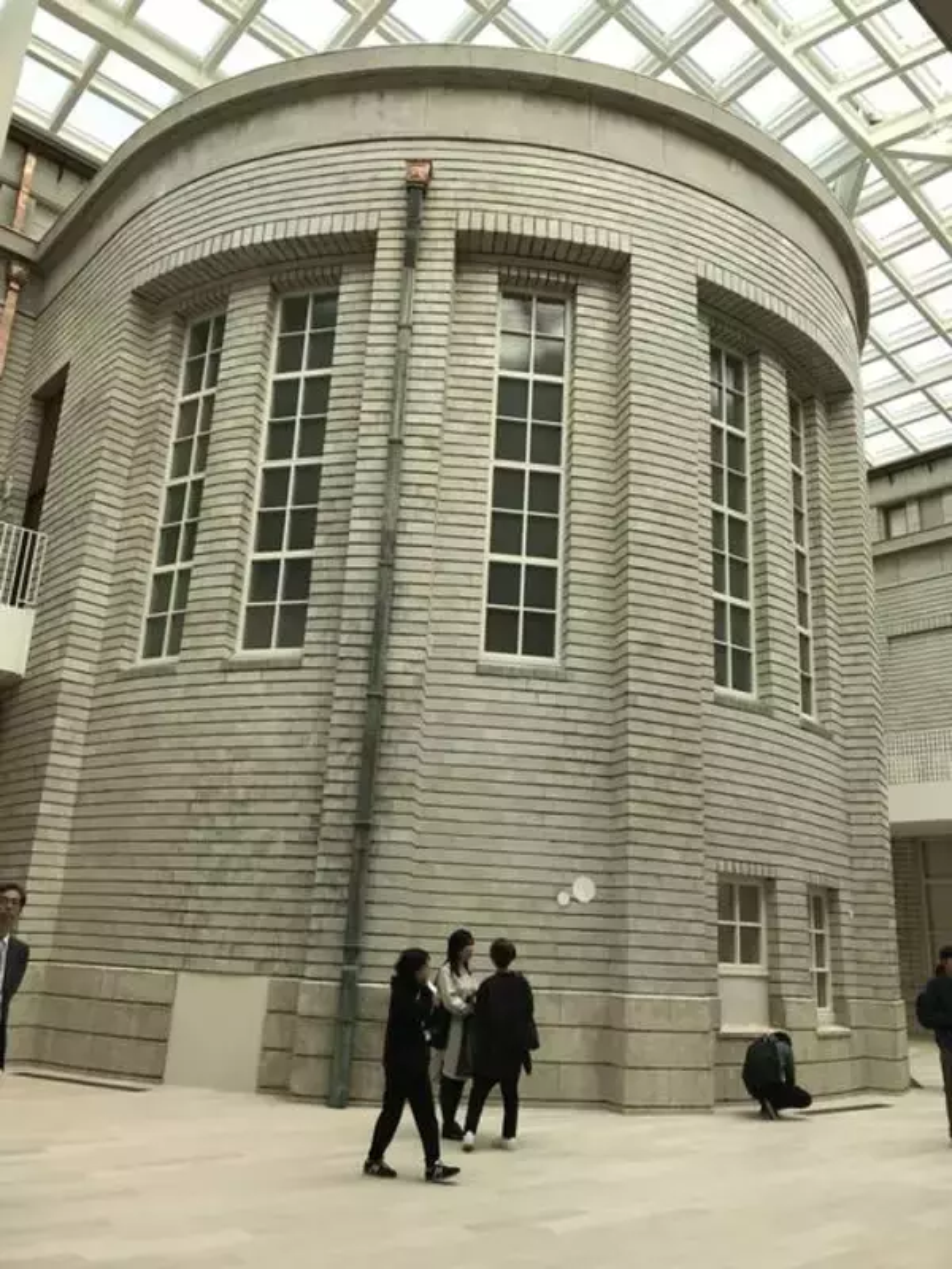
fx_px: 1027
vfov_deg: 63.4
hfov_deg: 49.7
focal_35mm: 28
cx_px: 476
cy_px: 634
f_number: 1.8
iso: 20
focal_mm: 3.99
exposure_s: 1/638
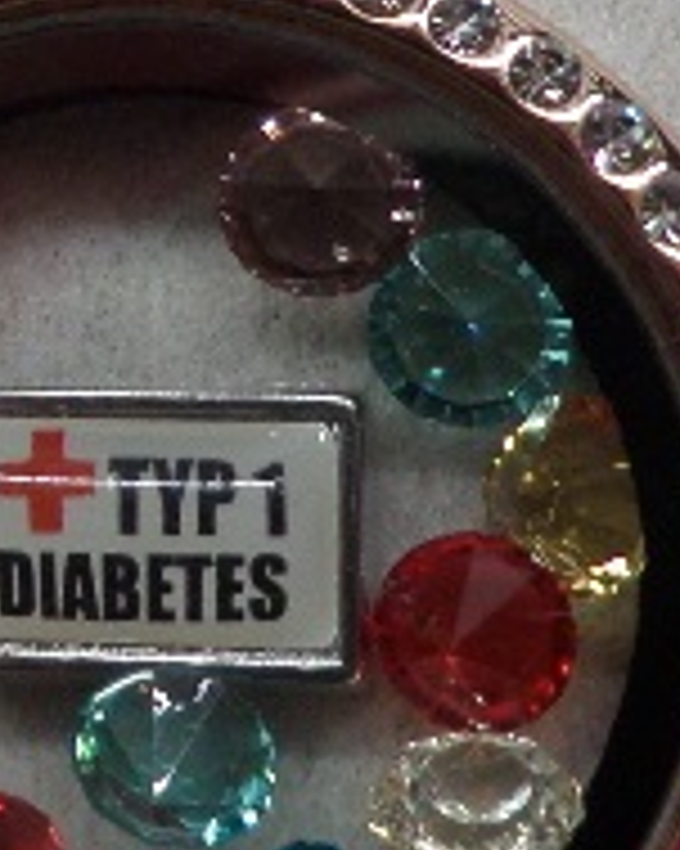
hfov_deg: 11.5
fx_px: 3197
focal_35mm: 127
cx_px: -410
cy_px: 180
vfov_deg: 15.1
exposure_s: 1/30
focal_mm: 4.3
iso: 120
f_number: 3.1
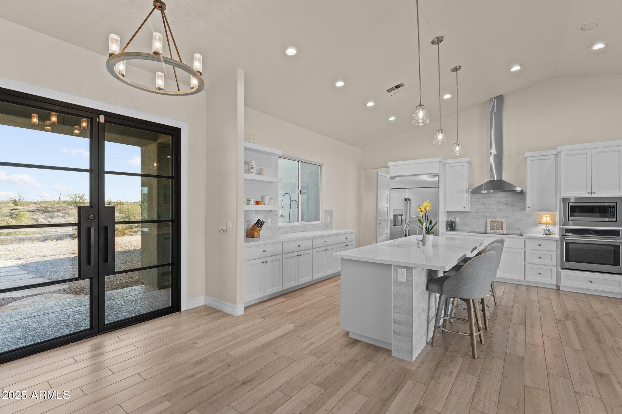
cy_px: 207
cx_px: 311
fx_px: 285
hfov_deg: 95.0
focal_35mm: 16
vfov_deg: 72.0
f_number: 8
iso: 400
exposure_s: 1/13
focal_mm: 16.5
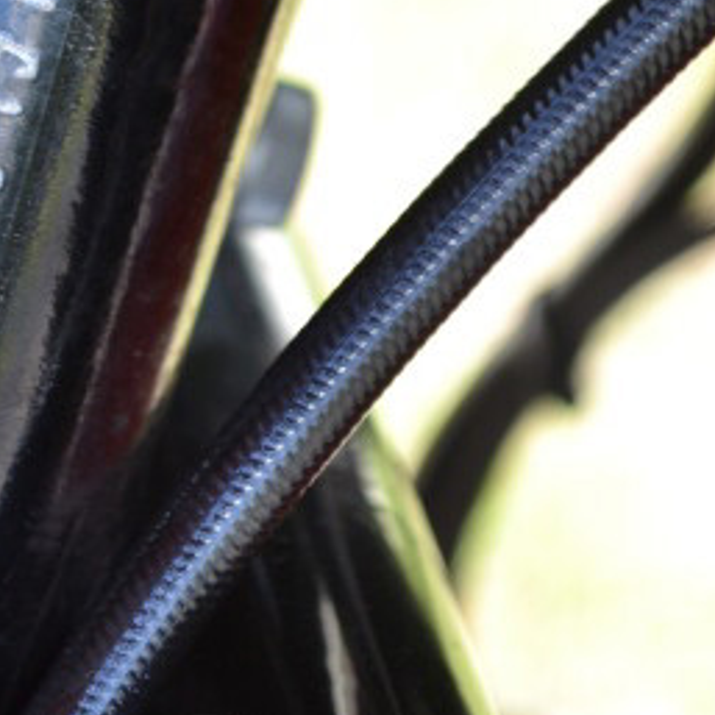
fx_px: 5102
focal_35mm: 218
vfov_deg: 8.0
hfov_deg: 8.0
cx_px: 1
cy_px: 45
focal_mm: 55
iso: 280
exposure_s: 1/125
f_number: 5.6
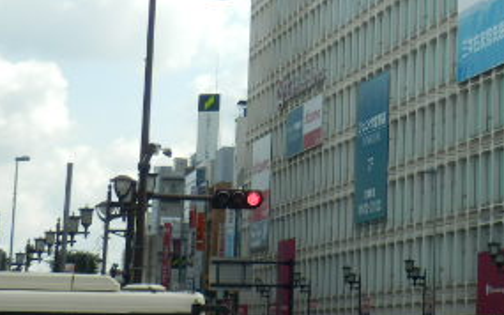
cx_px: 559
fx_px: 2060
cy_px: -18
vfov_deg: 8.7
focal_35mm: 150
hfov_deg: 13.7
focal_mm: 11.1
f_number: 4.6
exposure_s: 1/500
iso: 80
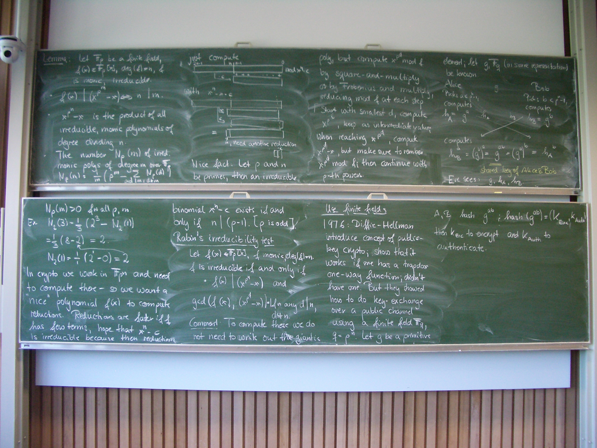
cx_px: 298
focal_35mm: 35
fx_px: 604
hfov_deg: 52.6
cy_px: 224
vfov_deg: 40.7
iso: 200
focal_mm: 5.8
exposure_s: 1/30
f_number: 2.6
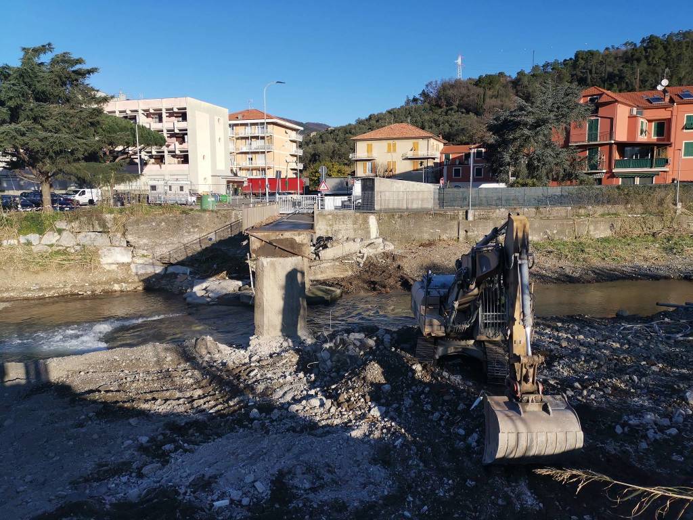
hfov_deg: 65.3
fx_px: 541
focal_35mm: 27
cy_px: 260
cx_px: 346
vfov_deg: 51.4
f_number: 1.8
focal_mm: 4.75
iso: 50
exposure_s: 1/2625
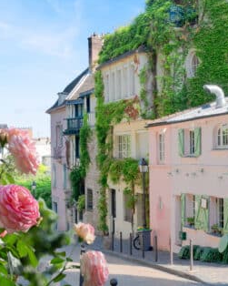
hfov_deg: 23.1
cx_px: 124
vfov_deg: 28.7
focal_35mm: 66
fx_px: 557
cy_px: 143
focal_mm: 46
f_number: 7.1
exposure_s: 1/1600
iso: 800
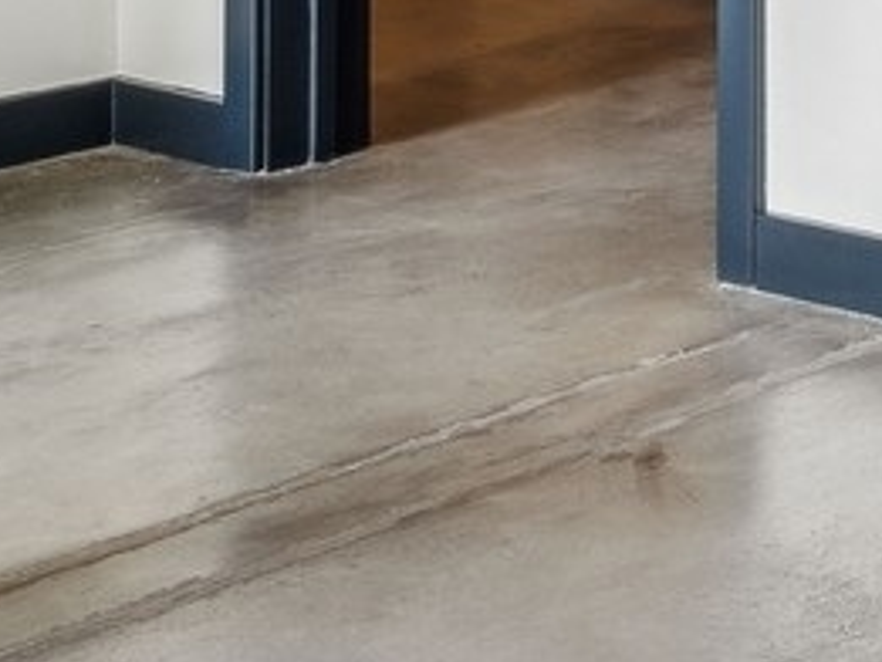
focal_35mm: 112
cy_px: -611
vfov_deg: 12.0
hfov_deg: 13.0
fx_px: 2855
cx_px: 2163
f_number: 8
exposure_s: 1/20
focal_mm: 19
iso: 320
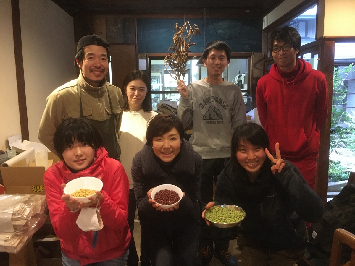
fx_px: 297
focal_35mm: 29
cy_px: 133
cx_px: 178
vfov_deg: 48.2
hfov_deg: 61.7
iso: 250
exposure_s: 1/15
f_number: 2.2
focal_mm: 4.15
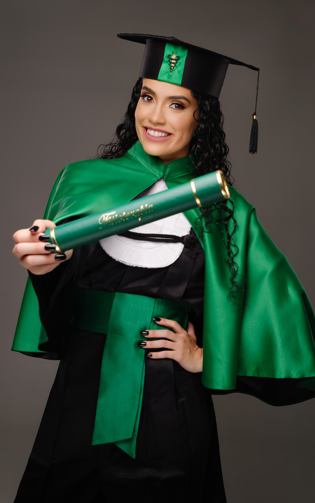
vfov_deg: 33.5
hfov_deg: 21.3
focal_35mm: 61
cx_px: 169
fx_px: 838
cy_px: 255
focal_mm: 39.3
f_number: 9
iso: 125
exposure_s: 1/125
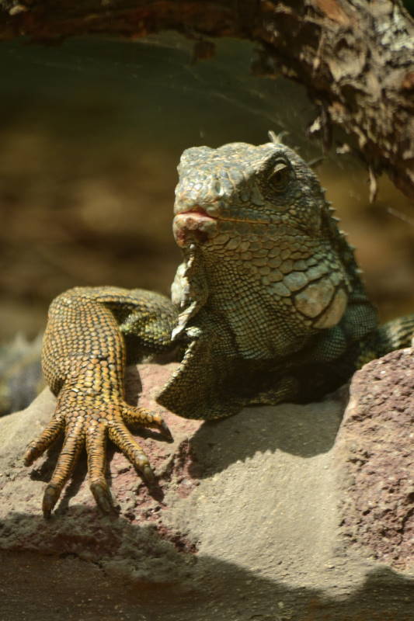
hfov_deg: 4.2
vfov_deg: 6.2
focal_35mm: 330
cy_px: 310
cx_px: 207
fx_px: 5695
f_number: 5.6
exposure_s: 1/2500
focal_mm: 220
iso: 800
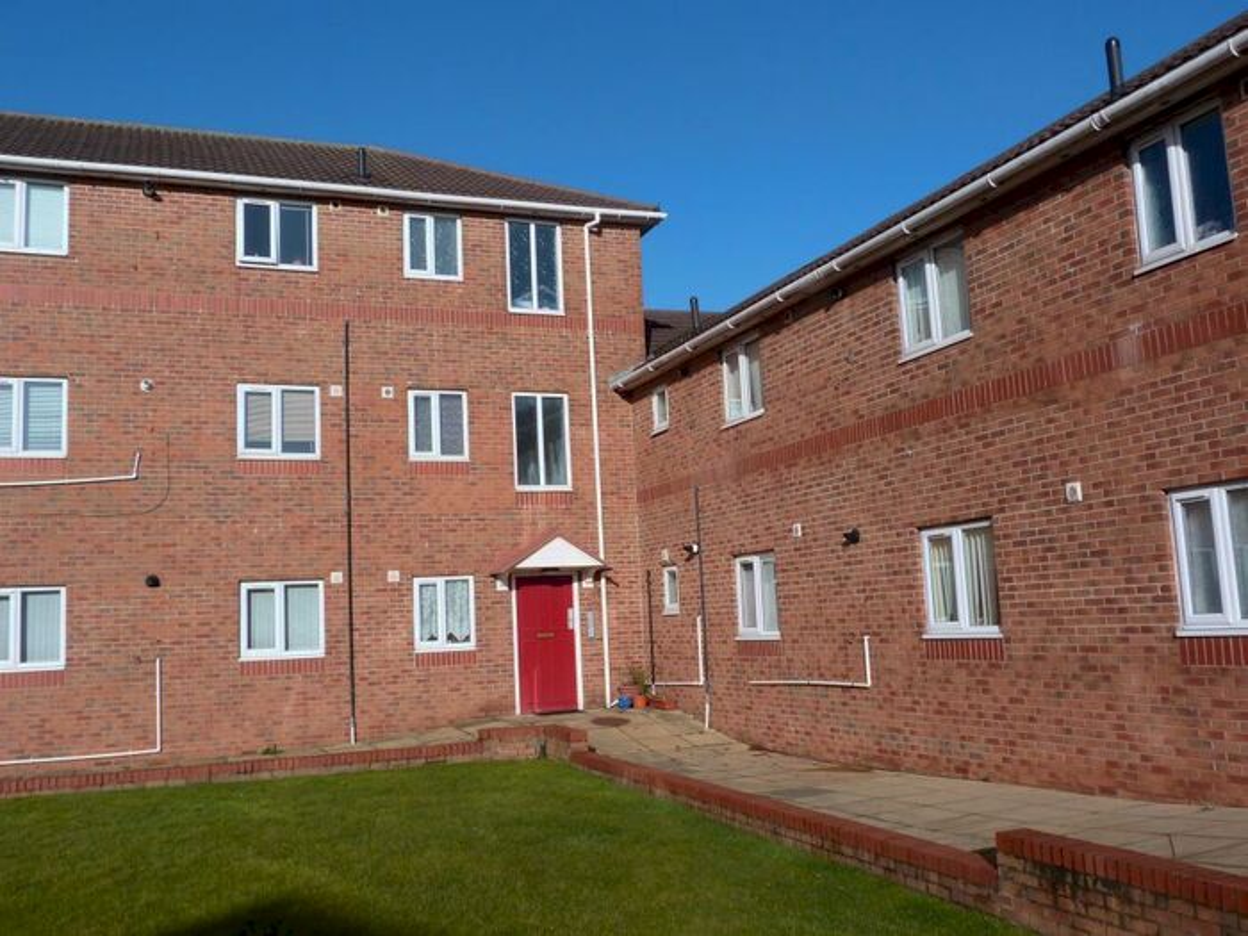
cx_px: 624
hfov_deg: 56.8
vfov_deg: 44.2
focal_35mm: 32
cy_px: 468
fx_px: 1154
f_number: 5.6
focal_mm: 5.7
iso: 80
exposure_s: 1/400
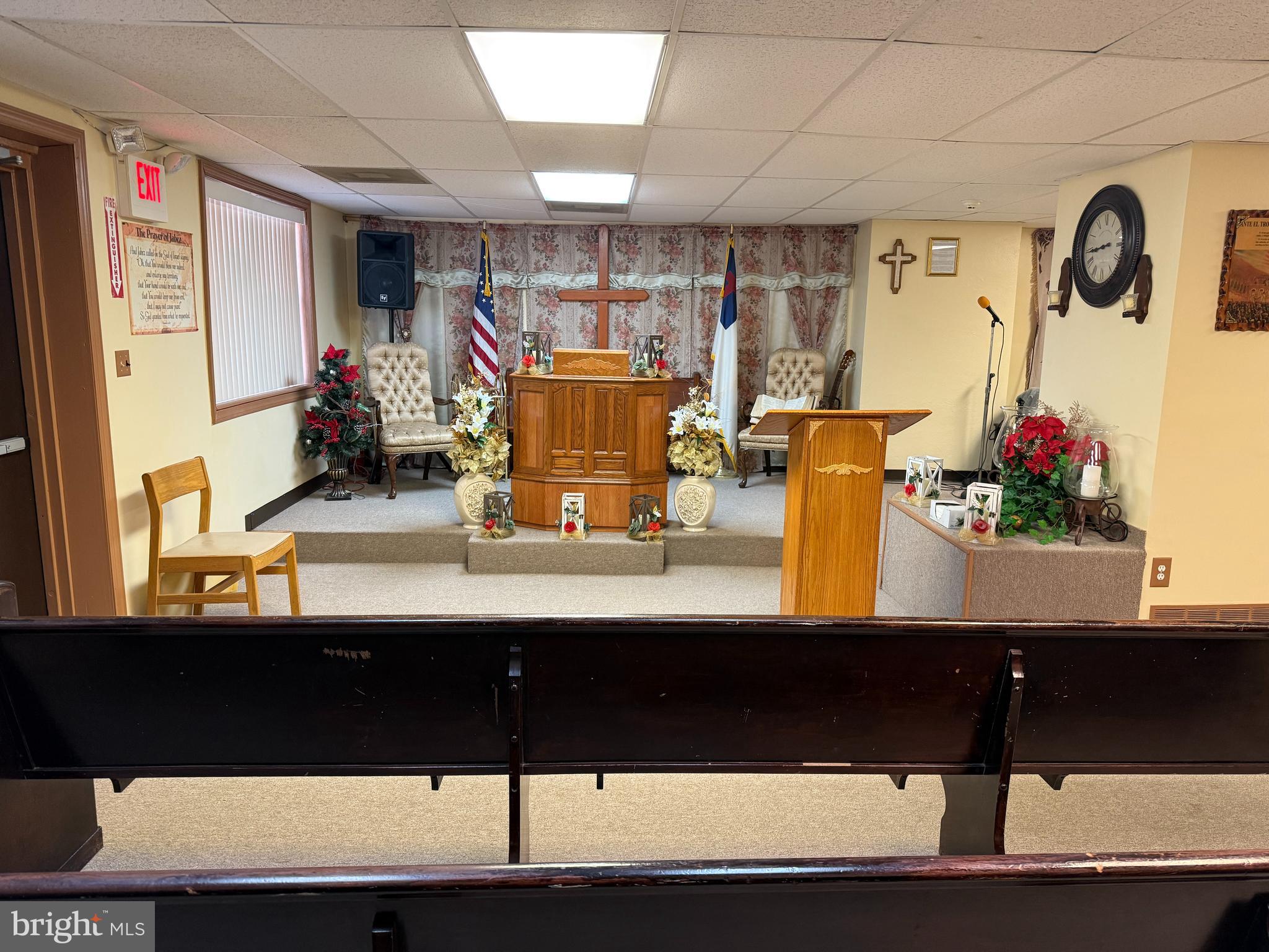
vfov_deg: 56.8
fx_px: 880
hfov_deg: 71.6
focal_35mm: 24
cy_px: 476
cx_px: 634
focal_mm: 6.76
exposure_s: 1/60
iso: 250
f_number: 1.78
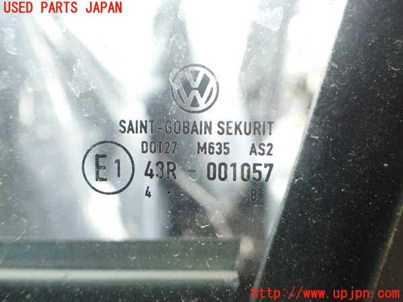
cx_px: 202
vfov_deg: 46.8
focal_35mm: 30
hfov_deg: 60.0
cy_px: 151
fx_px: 349
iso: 800
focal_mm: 5.4
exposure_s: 1/125
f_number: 2.3
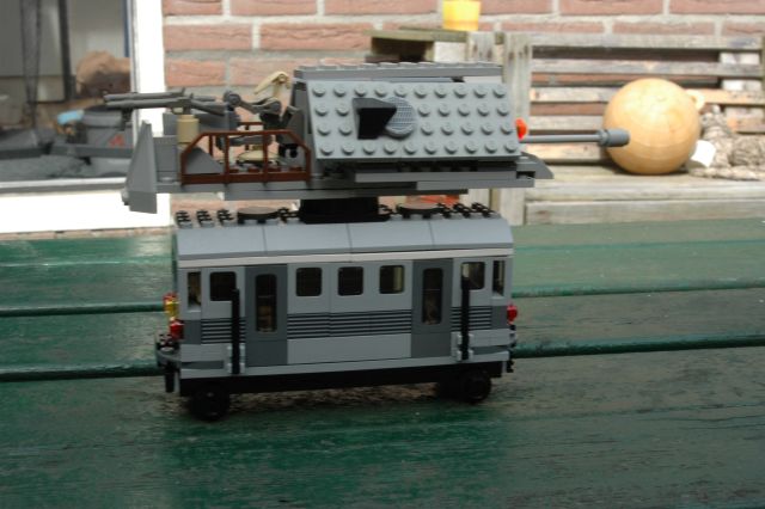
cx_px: 382
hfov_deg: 33.4
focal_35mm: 60
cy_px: 254
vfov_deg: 22.6
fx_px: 1274
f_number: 20
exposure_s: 1/80
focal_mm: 40
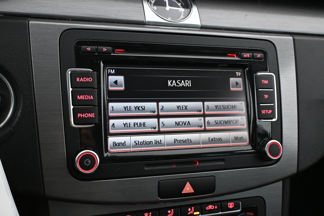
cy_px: 108
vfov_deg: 34.2
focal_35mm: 39
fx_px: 351
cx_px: 162
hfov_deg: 49.6
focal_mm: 26
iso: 4500
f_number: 4.5
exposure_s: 1/40
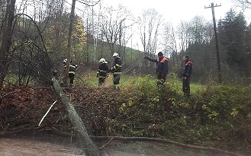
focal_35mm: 40
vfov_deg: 31.6
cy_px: 107
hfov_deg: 49.3
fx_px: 273
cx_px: 117
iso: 50
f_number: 2.2
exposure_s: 1/114
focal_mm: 3.31
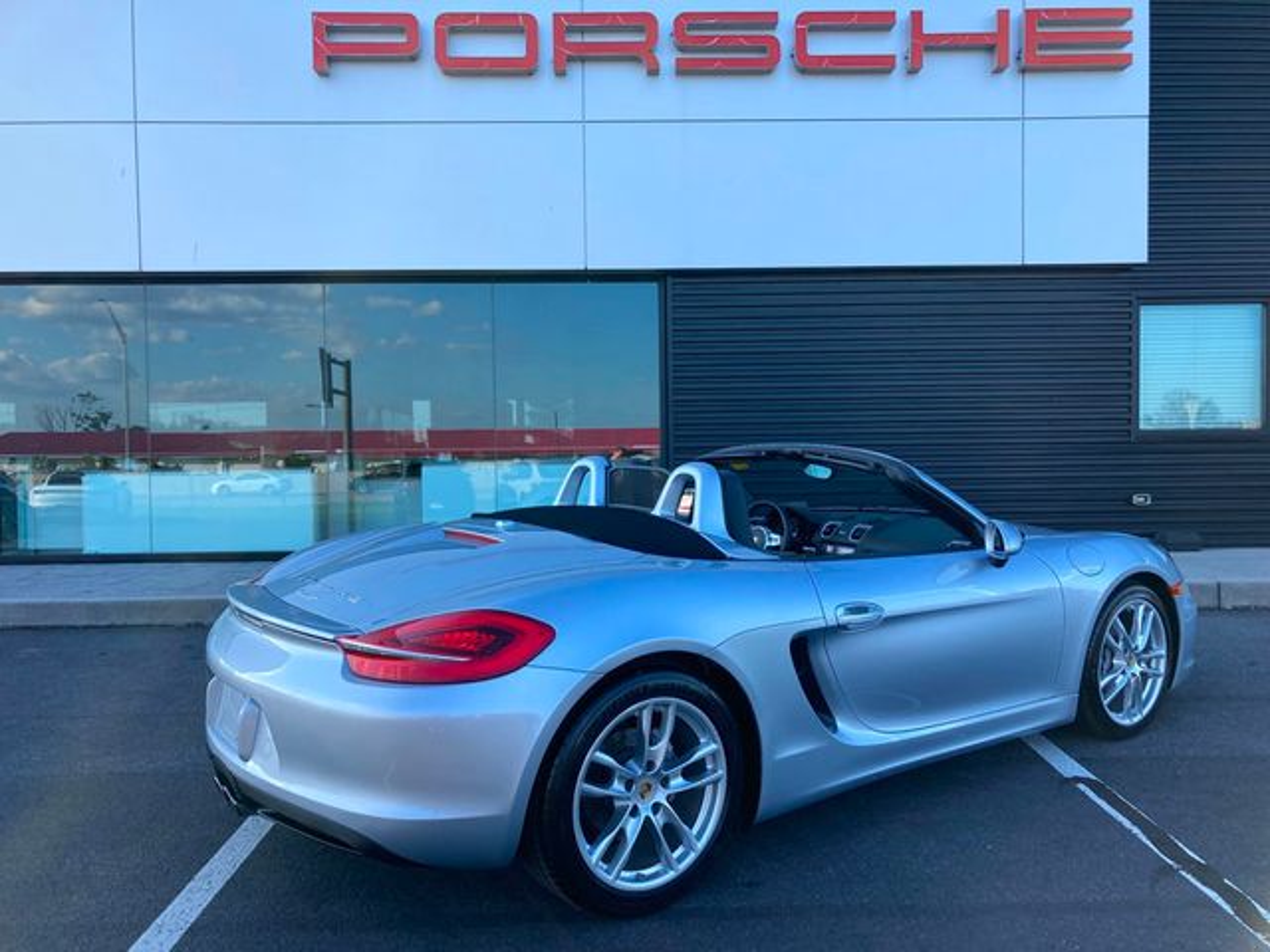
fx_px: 1027
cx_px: 635
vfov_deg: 49.7
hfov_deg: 63.4
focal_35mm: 28
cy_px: 476
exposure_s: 1/453
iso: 20
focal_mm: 3.99
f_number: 1.8
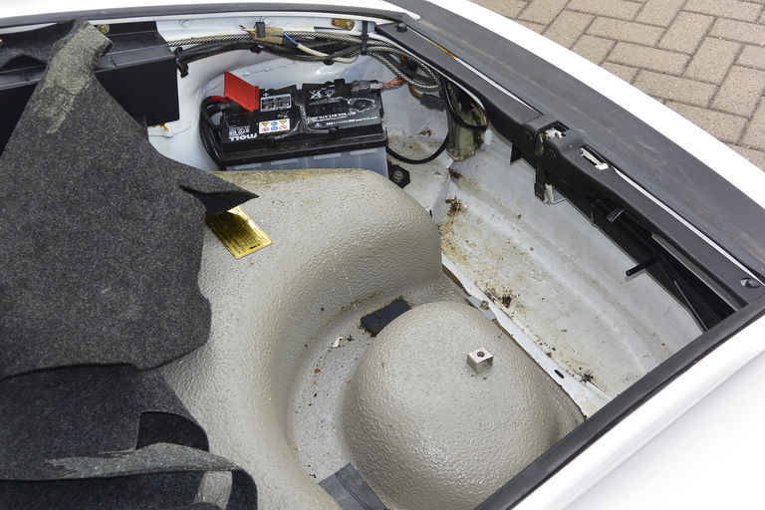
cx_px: 382
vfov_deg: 33.4
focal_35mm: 40
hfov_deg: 48.5
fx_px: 850
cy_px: 255
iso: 160
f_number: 5.6
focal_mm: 15.1
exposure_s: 1/250
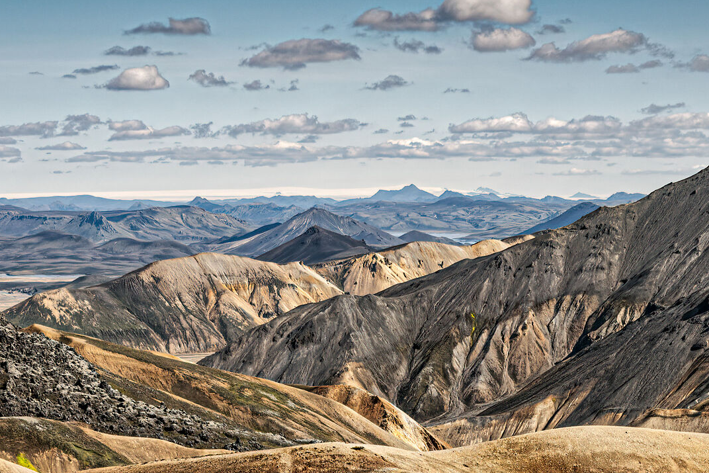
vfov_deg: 13.1
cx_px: 419
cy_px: 501
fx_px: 2029
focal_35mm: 103
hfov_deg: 19.8
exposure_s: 1/400
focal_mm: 16.86
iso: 64
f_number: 4
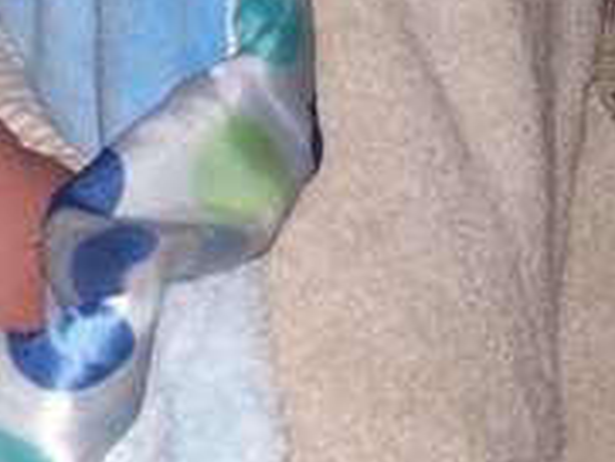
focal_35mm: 127
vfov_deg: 11.6
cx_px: 78
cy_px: 360
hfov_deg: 15.4
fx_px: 2258
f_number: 2.7
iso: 140
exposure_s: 1/64
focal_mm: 6
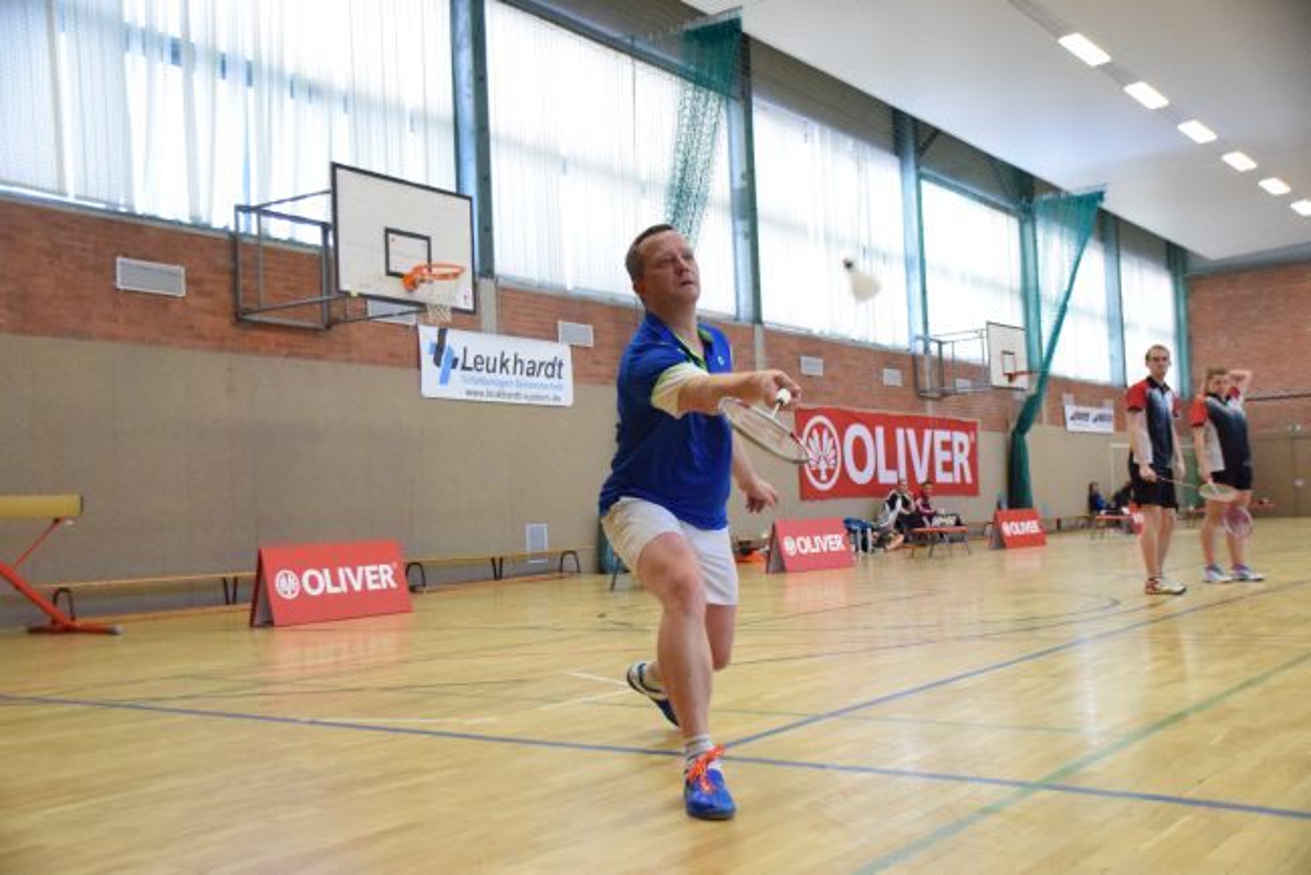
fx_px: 1421
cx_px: 656
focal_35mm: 39
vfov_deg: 34.2
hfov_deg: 49.5
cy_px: 438
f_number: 4
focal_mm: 26
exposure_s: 1/320
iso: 9000
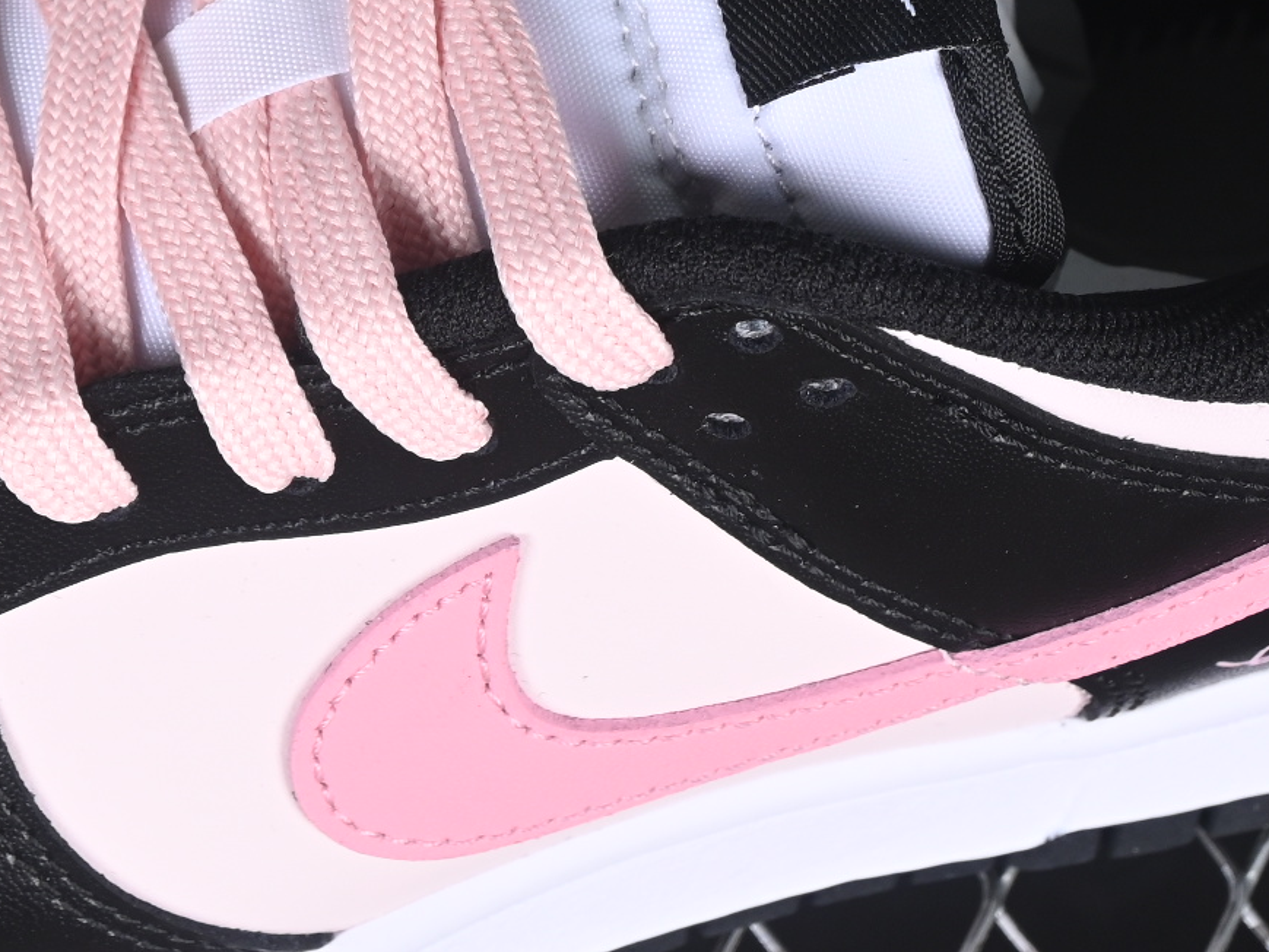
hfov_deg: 8.6
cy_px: -74
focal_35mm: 231
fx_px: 8469
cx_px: 308
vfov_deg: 6.4
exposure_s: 1/60
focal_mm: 50
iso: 160
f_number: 6.3
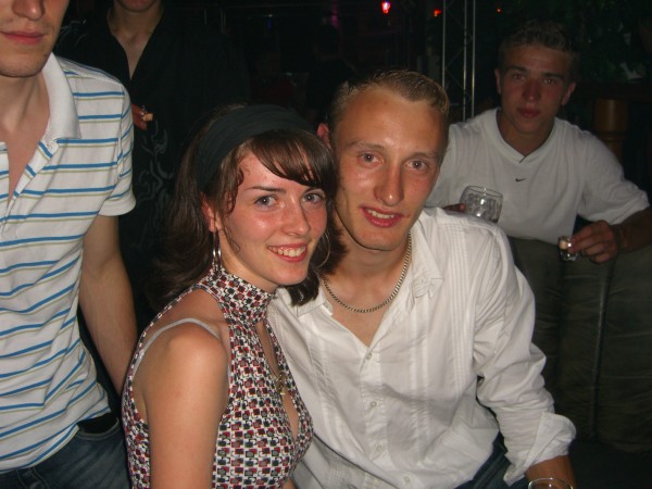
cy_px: 244
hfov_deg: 49.0
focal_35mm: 38
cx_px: 326
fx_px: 716
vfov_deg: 37.7
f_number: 2.8
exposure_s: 1/60
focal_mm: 7.9
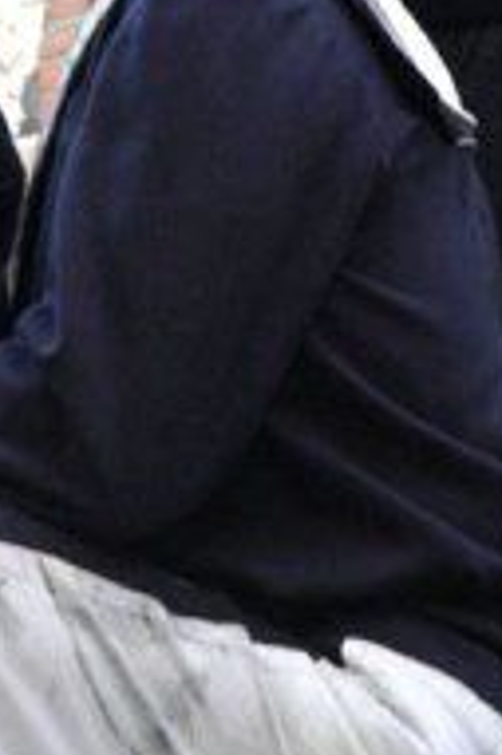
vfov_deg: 7.9
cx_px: -170
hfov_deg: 5.3
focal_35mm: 260
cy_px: -121
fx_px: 5439
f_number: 8
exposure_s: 1/125
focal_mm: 55
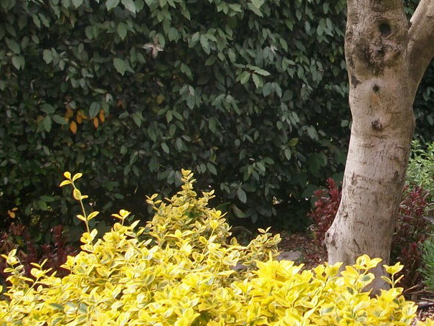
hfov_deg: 22.8
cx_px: 449
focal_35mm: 82
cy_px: -35
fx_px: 1028
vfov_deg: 17.4
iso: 80
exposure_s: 1/498
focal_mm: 5.7
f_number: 2.9
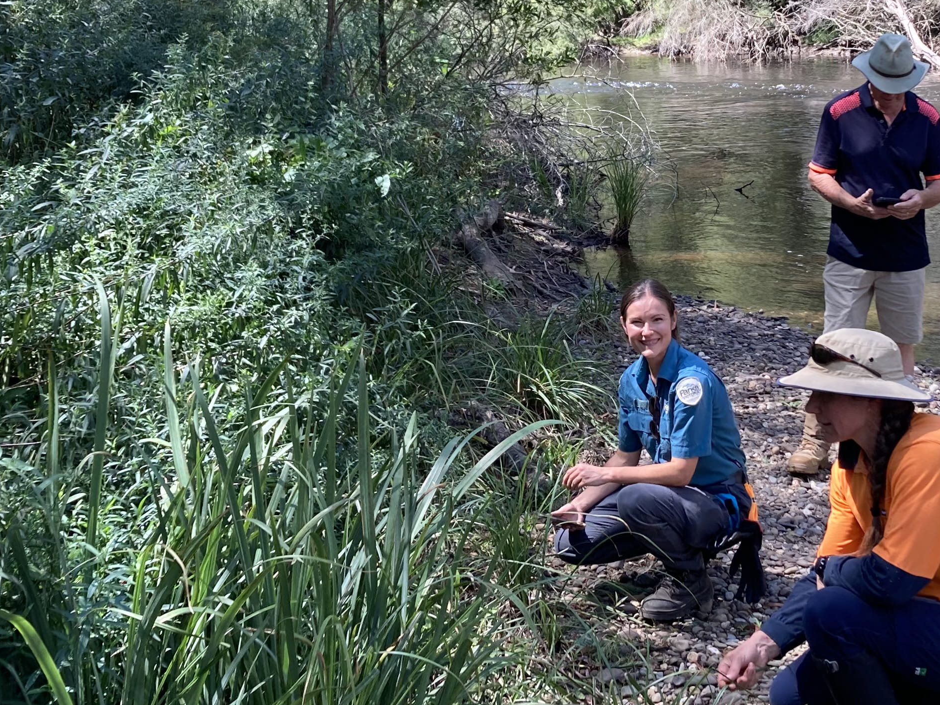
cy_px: 206
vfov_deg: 24.2
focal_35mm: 60
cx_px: 630
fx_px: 1629
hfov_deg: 31.9
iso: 20
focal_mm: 3.99
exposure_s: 1/159
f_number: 1.8
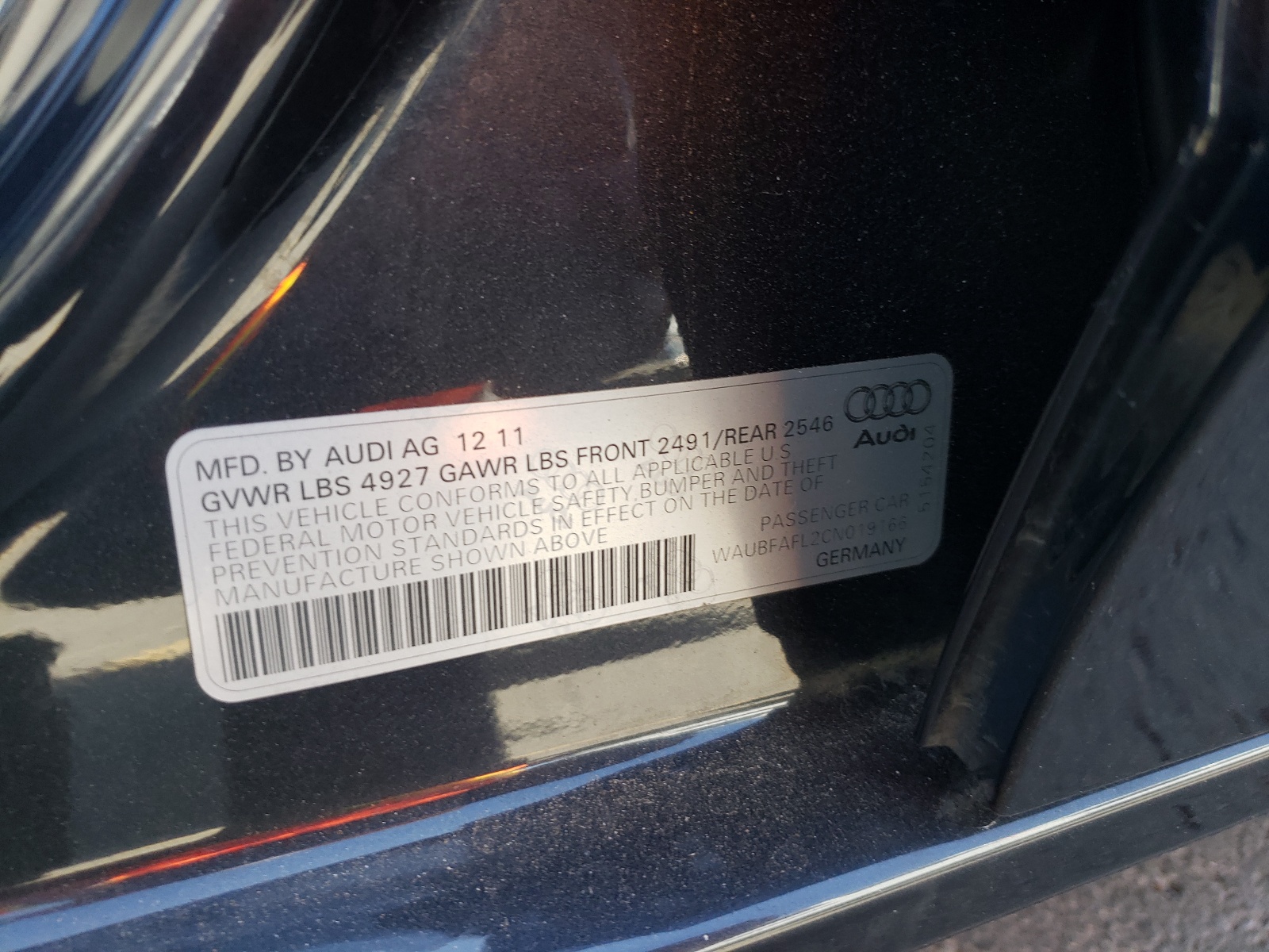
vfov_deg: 53.1
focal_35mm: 26
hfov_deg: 67.3
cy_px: 476
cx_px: 634
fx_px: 953
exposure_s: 1/120
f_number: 1.5
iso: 54
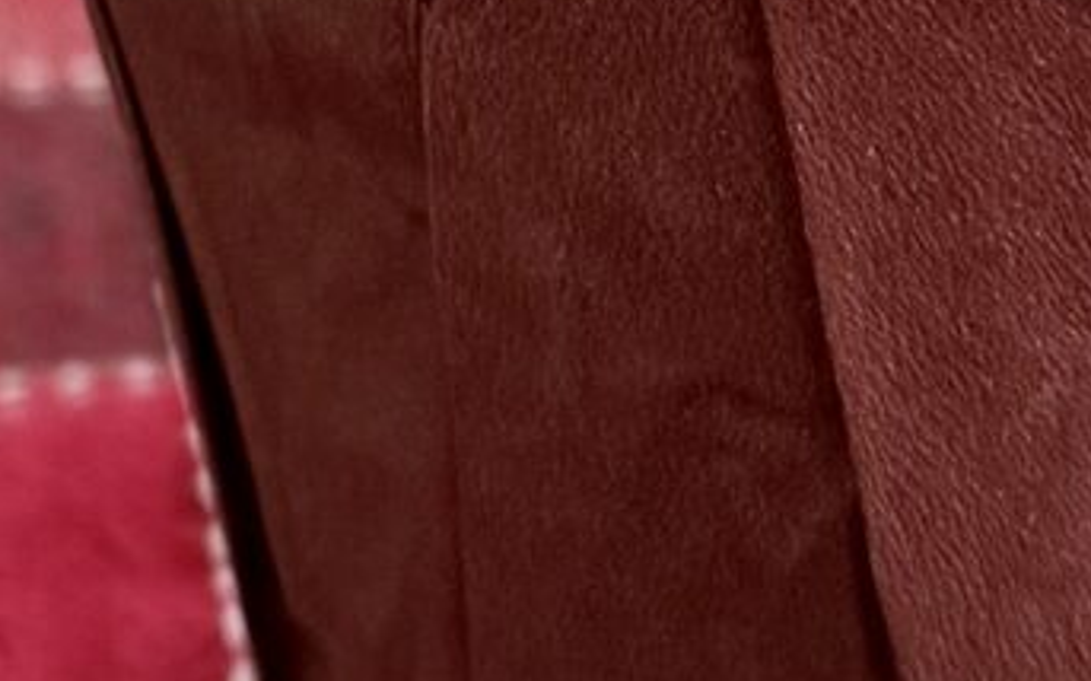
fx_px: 5647
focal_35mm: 190
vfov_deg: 6.3
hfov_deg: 10.9
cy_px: -1473
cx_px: -3
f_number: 1.78
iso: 160
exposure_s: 1/121
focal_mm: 6.76
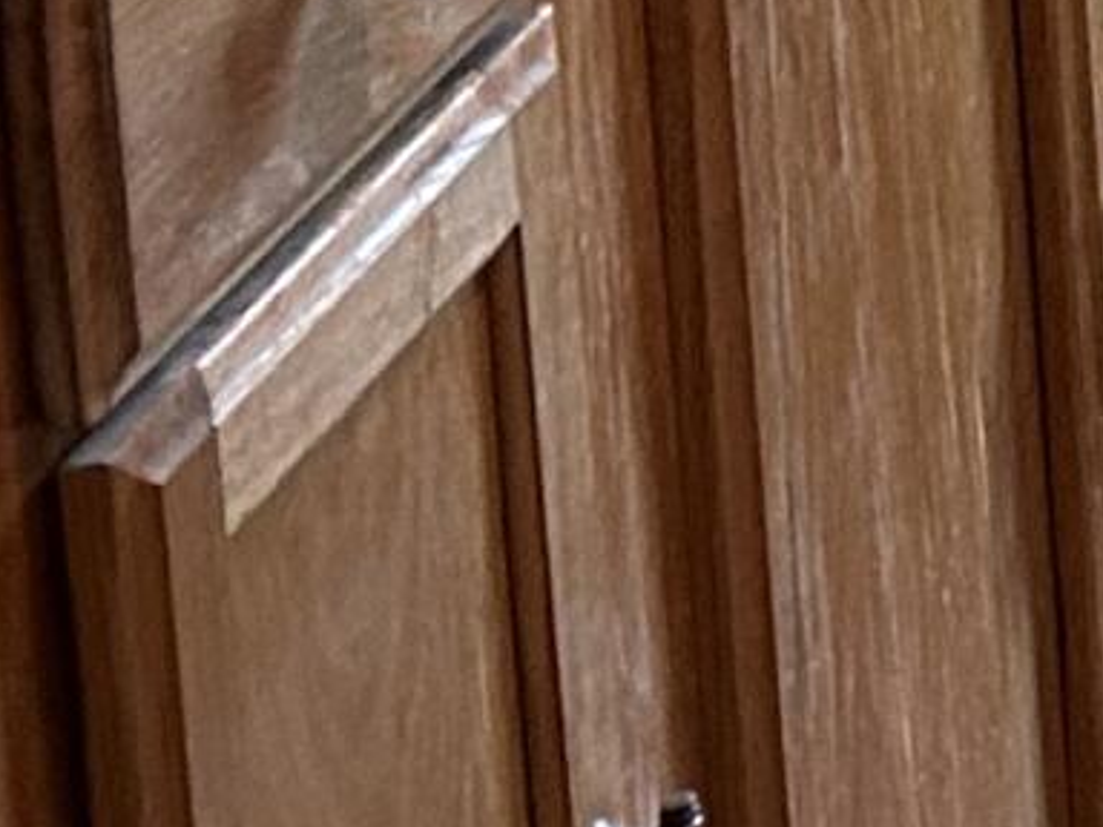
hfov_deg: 8.0
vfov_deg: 6.4
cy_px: -2027
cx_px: 3550
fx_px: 6468
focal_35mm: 203
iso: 320
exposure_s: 1/60
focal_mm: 5.7
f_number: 1.5
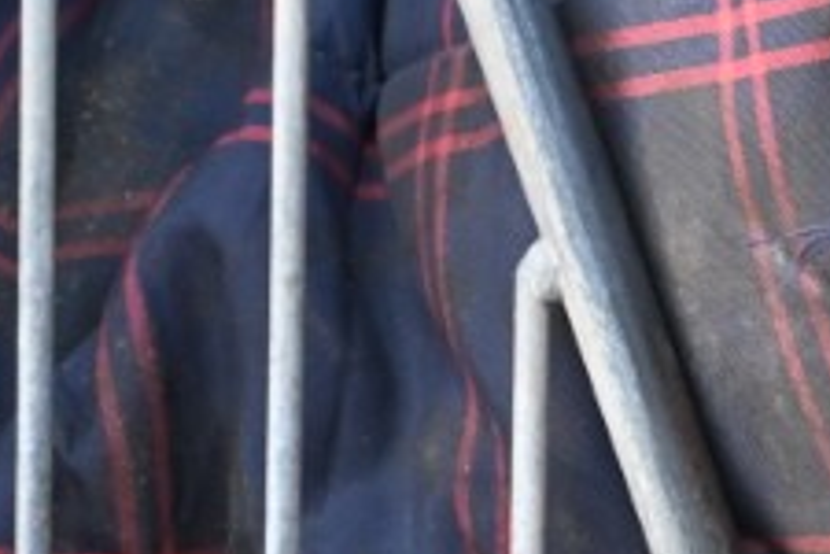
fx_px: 4699
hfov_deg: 9.5
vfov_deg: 6.7
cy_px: 377
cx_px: 1597
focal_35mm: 204
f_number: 4.5
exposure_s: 1/125
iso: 450
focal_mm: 26.5
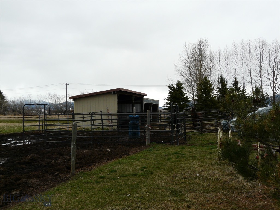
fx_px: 315
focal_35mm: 39
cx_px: 140
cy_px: 105
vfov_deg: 36.8
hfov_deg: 47.9
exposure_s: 1/250
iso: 100
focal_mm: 6.4
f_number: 5.6
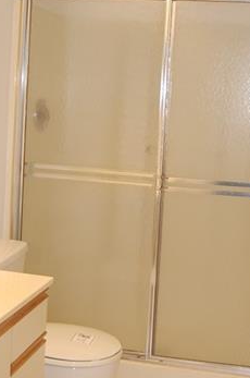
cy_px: 134
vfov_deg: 31.7
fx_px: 660
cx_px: 161
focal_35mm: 63
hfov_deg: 21.4
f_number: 3.5
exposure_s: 1/60
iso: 400
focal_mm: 19
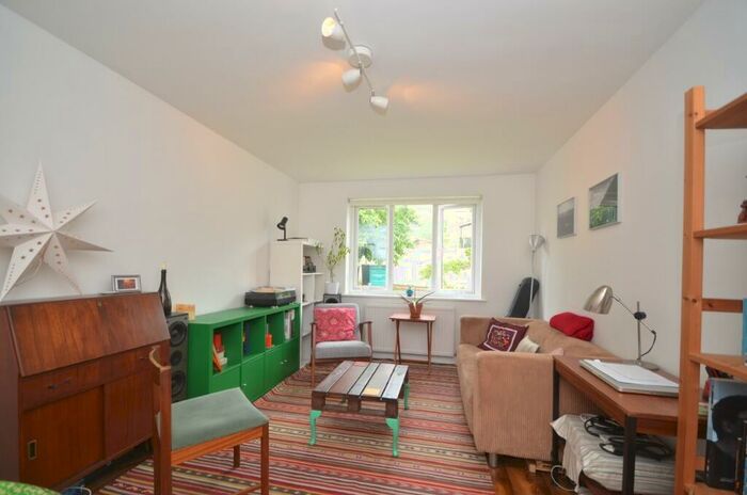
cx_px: 374
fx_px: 311
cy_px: 248
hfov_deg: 100.5
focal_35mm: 15
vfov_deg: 77.1
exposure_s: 1/60
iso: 200
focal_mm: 10
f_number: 4
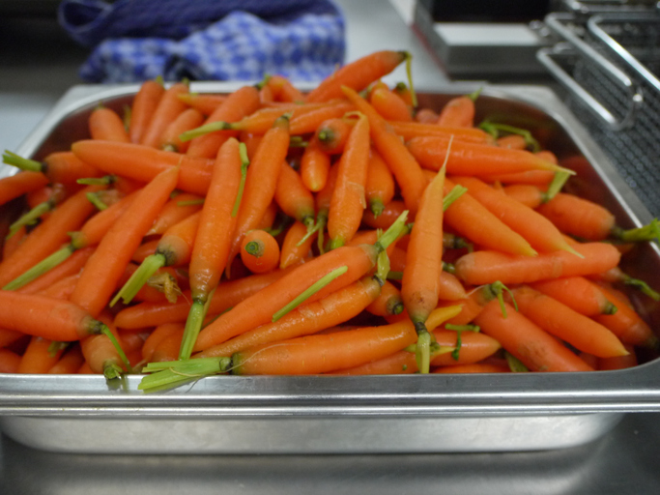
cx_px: 330
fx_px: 610
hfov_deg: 56.8
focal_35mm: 32
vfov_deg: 44.1
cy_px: 248
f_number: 3.7
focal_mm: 16
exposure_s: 1/60
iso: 800
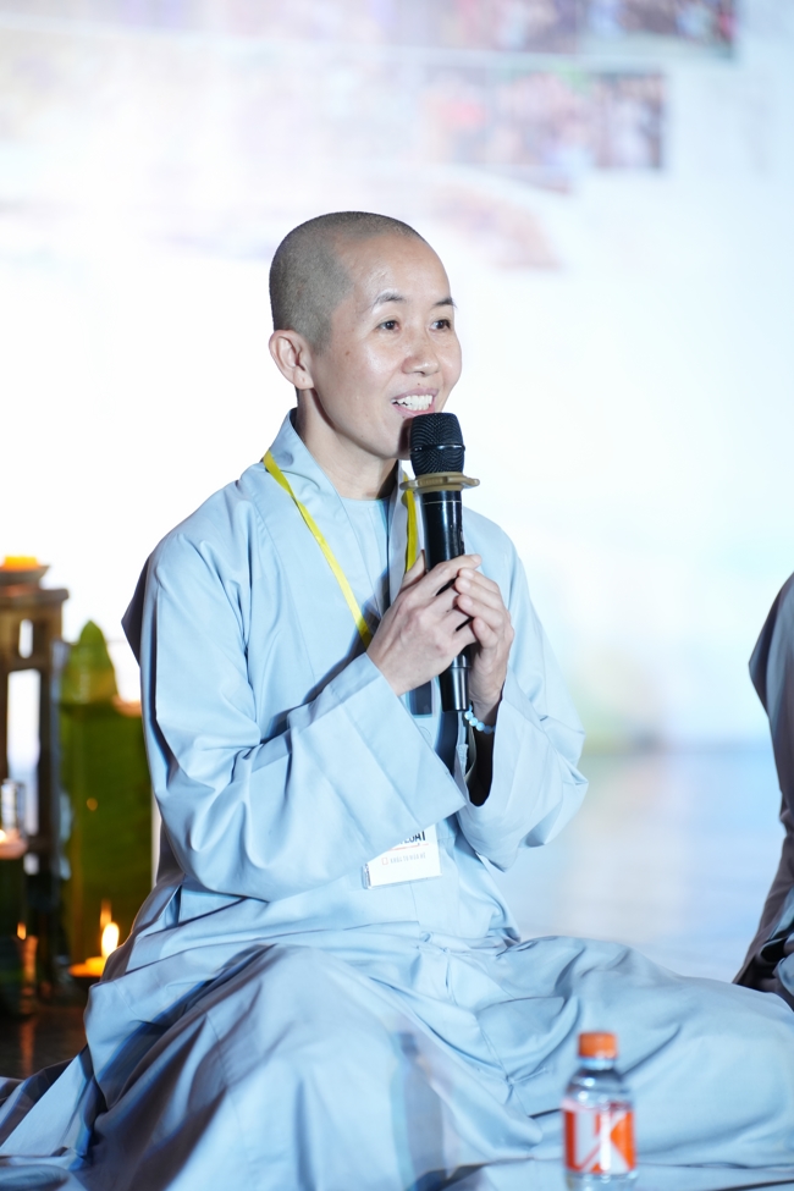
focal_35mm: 132
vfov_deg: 15.5
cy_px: 596
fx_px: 4367
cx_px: 397
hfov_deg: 10.4
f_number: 2.8
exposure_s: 1/100
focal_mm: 132
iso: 1000
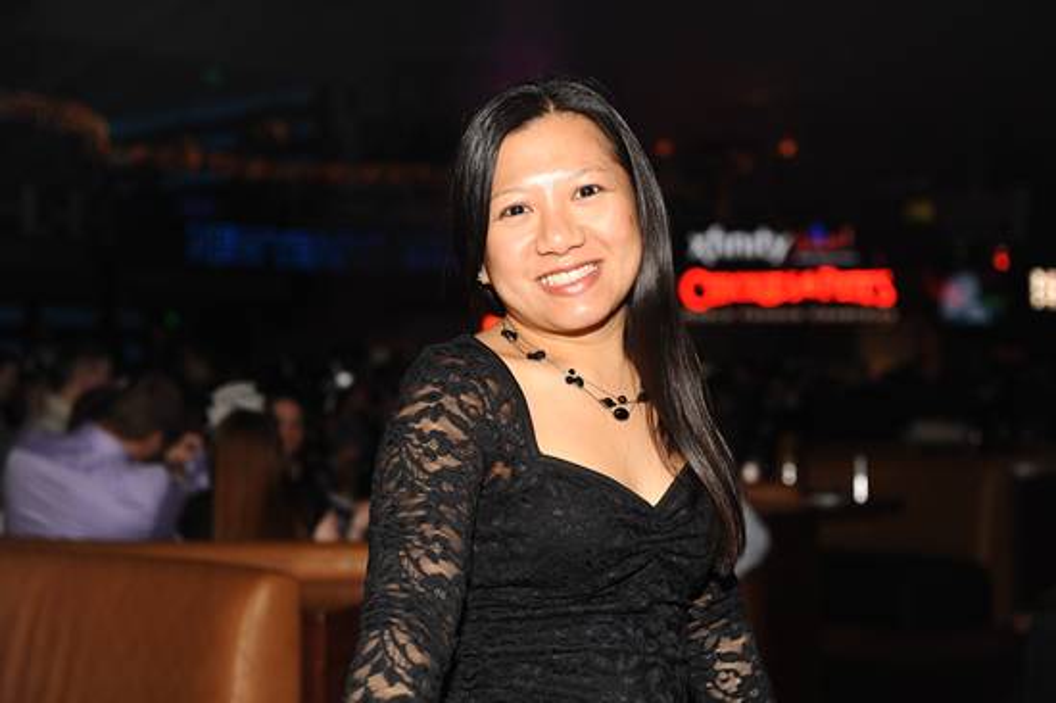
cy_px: 352
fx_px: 1759
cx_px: 528
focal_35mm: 60
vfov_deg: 22.6
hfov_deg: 33.4
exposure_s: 1/250
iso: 800
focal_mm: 60
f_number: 4
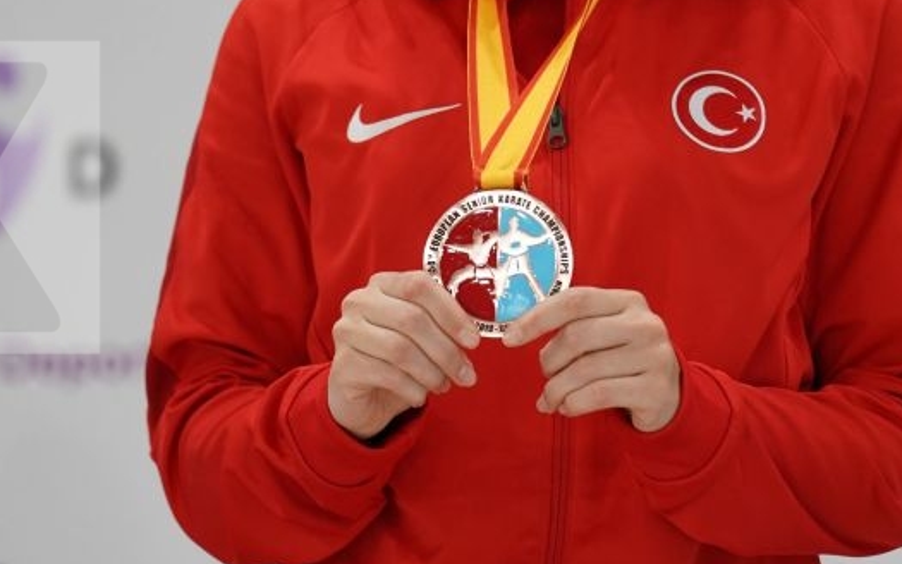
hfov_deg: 4.5
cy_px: 198
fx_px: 11454
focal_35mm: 466
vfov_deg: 2.8
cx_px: 522
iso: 1250
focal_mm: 200
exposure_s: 1/320
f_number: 2.8
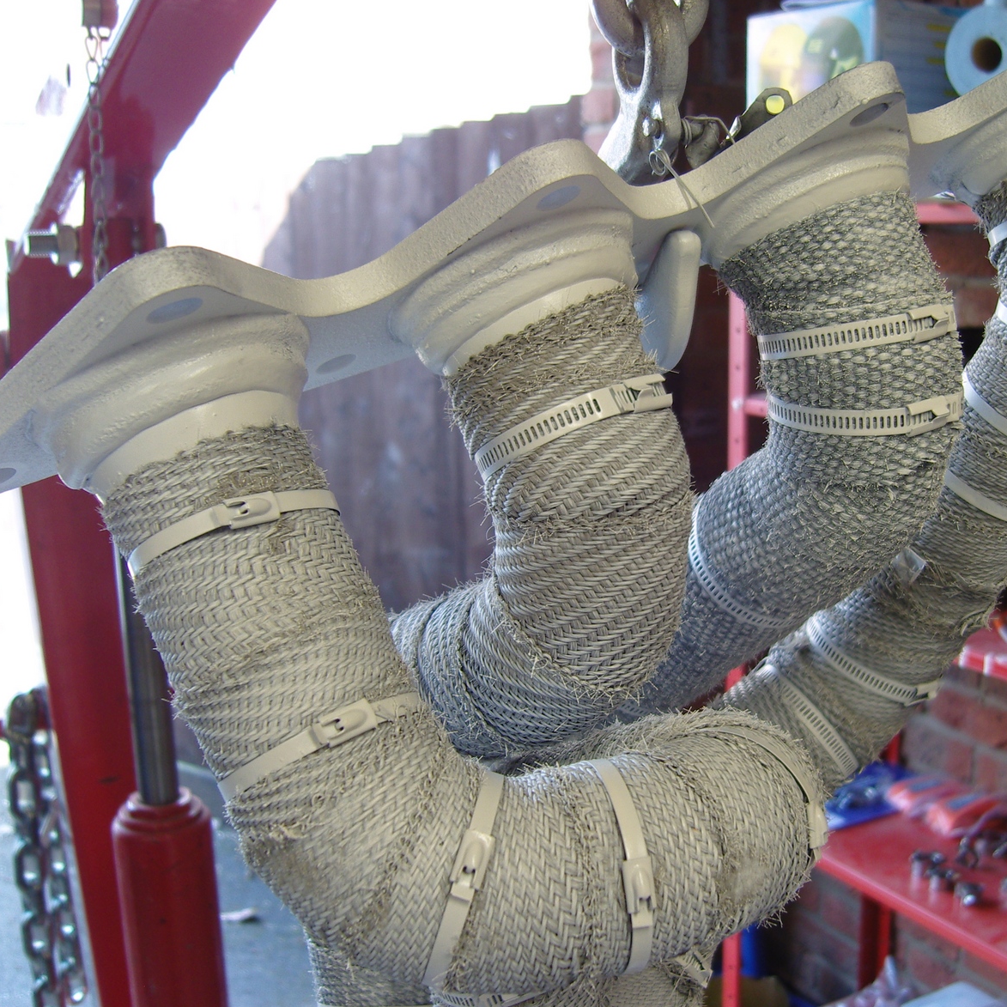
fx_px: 1349
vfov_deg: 40.9
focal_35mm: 41
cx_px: 647
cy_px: 507
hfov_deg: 40.6
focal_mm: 7.3
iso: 100
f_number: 2.8
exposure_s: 1/40
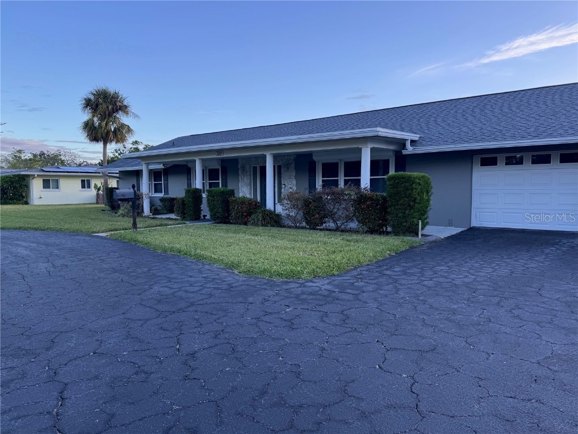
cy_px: 217
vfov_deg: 56.8
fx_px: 401
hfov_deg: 71.6
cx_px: 289
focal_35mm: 24
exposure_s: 1/481
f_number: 1.78
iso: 80
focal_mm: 6.76
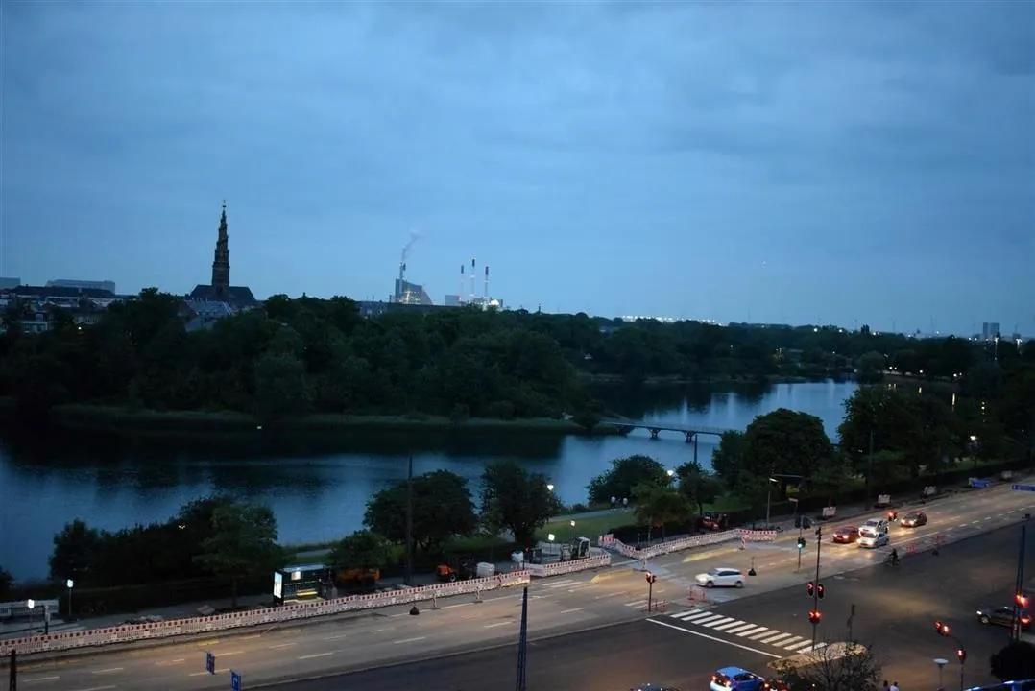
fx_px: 1165
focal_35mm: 40
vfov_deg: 33.1
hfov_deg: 47.9
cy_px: 346
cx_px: 518
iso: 3200
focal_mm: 27
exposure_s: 1/25
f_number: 4
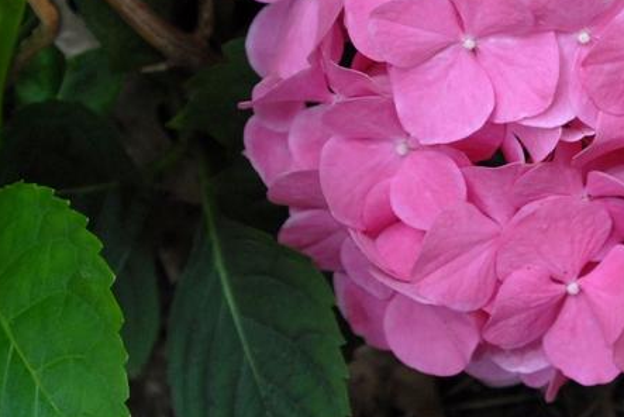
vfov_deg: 12.3
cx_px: 604
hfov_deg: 18.0
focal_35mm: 111
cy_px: 35
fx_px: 1925
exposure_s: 1/100
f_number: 5.6
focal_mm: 32
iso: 400
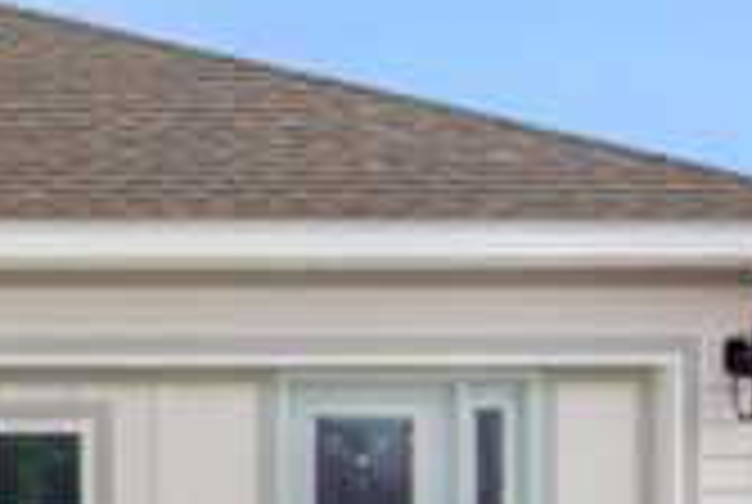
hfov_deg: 16.9
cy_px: 518
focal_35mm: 98
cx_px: -630
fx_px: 2051
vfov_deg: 13.8
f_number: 11
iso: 200
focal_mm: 16
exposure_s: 1/750
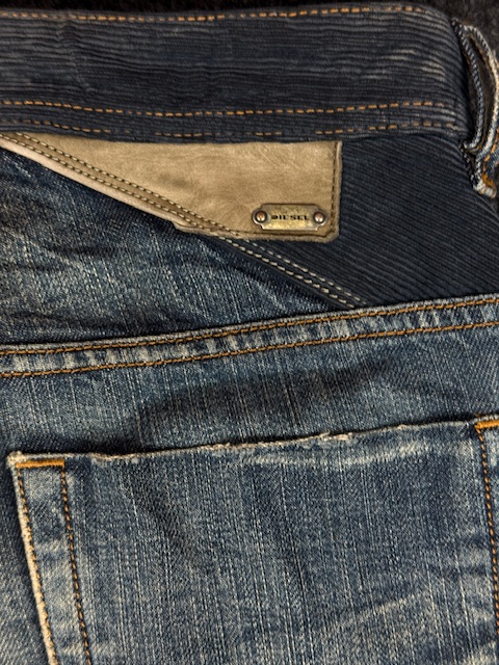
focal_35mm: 48
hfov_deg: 30.3
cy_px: 332
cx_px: 250
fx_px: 923
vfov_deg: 39.7
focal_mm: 6.76
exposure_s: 1/50
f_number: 1.78
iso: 80
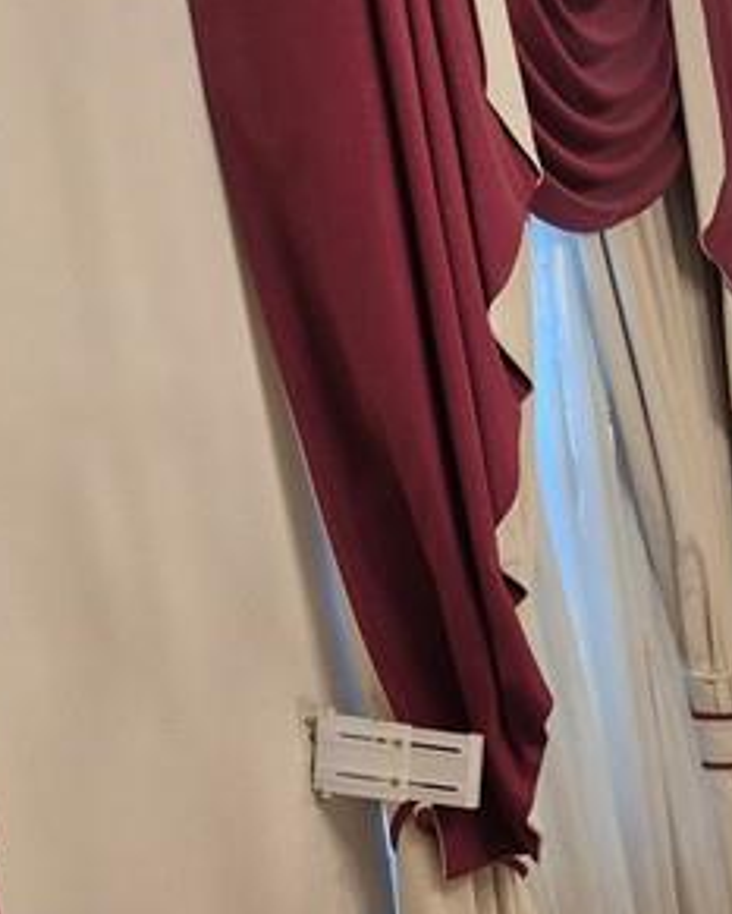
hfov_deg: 15.5
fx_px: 2138
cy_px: 892
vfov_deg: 23.2
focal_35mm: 79
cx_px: 1467
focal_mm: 5.4
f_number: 1.8
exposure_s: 1/120
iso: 200
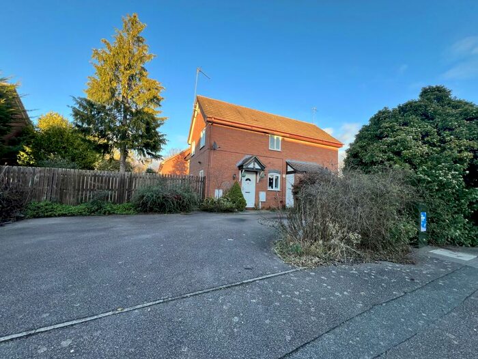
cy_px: 180
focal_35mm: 13
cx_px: 239
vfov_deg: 89.9
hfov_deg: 106.2
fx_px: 180
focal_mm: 1.57
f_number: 1.8
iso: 32
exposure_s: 1/196
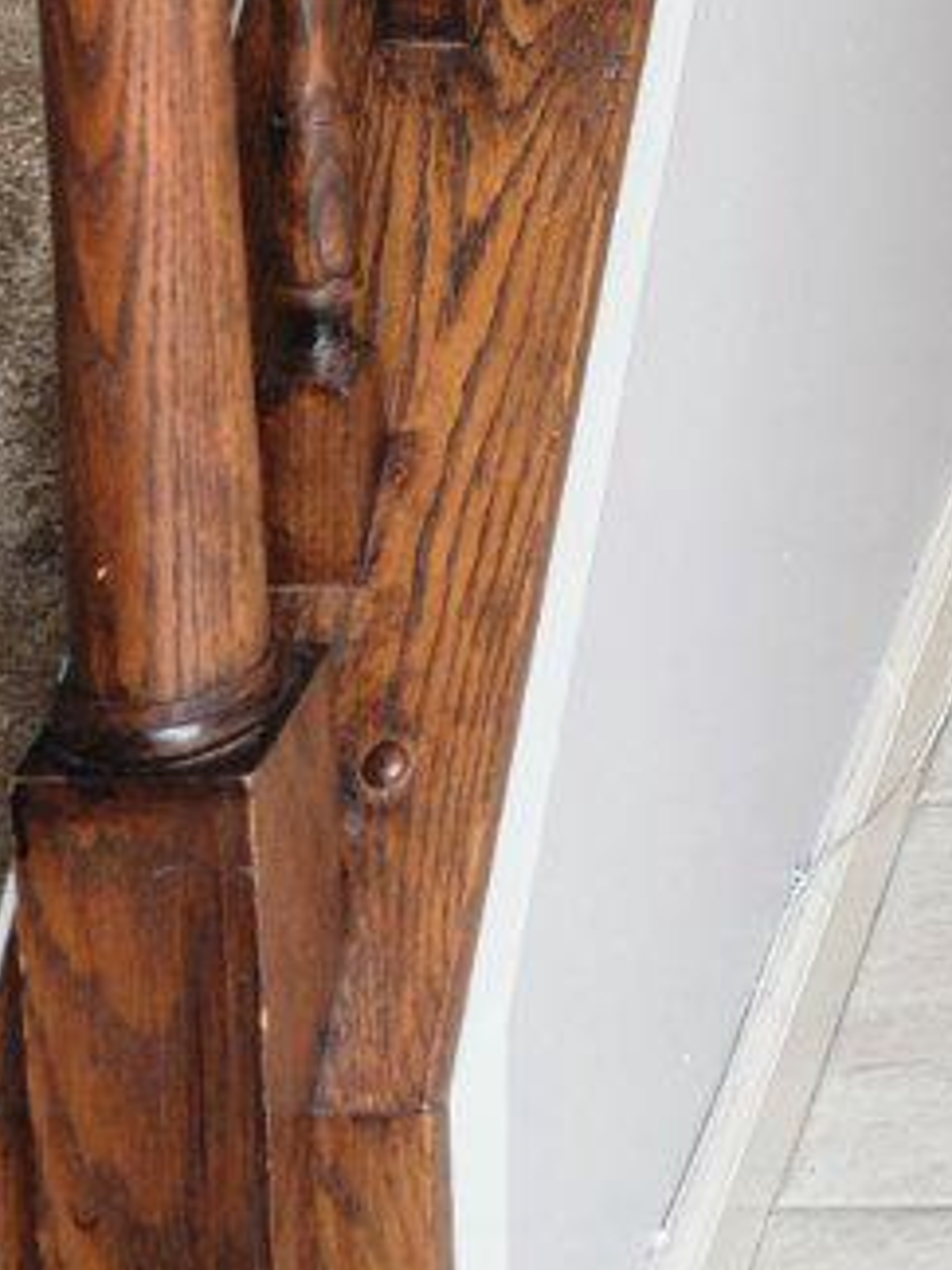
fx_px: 3997
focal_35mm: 109
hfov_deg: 12.2
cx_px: 1849
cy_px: -890
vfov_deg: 15.8
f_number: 1.8
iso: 80
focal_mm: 6.4
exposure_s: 1/120
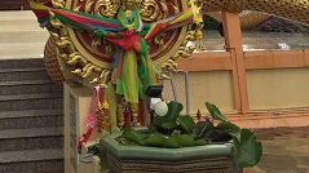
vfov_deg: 17.2
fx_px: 491
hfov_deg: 34.5
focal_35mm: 60
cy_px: -116
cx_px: 94
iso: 32
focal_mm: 4.15
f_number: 2.2
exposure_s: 1/879
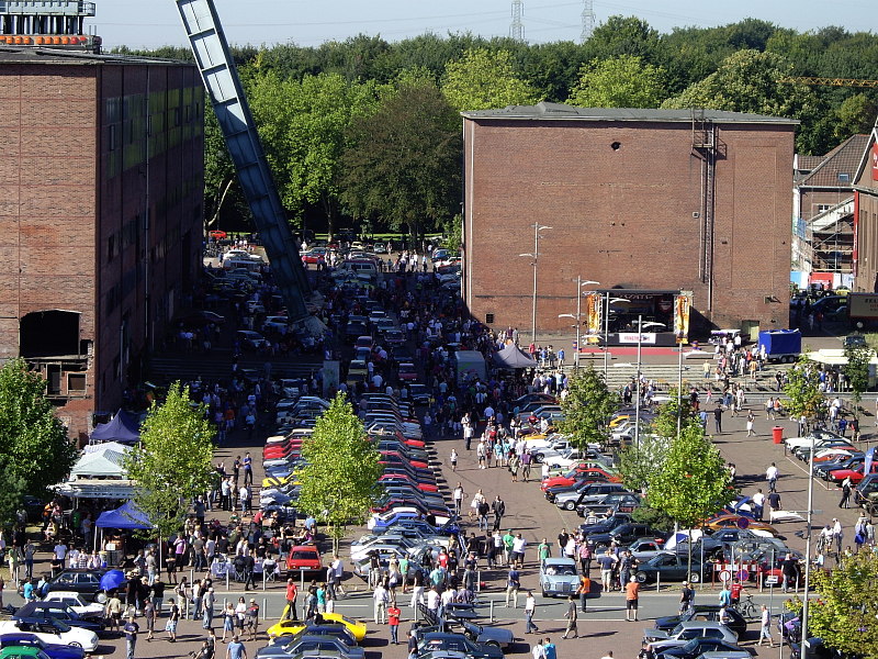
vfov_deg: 13.0
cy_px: 330
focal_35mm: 114
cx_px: 439
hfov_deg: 17.3
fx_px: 2891
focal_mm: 23.7
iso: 50
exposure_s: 1/160
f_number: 5.4
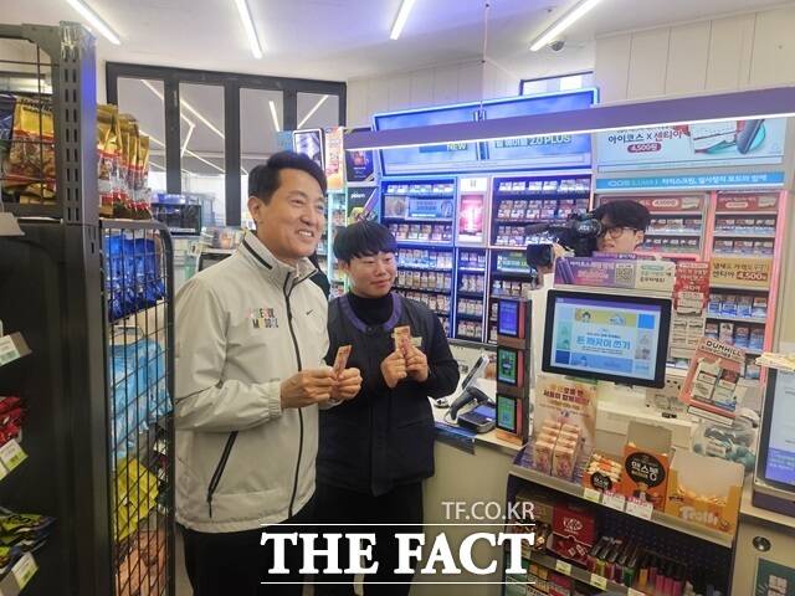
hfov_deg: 73.9
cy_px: 298
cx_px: 398
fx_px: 528
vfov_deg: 58.9
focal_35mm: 23
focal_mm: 5.4
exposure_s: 1/90.1
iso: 32
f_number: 1.8
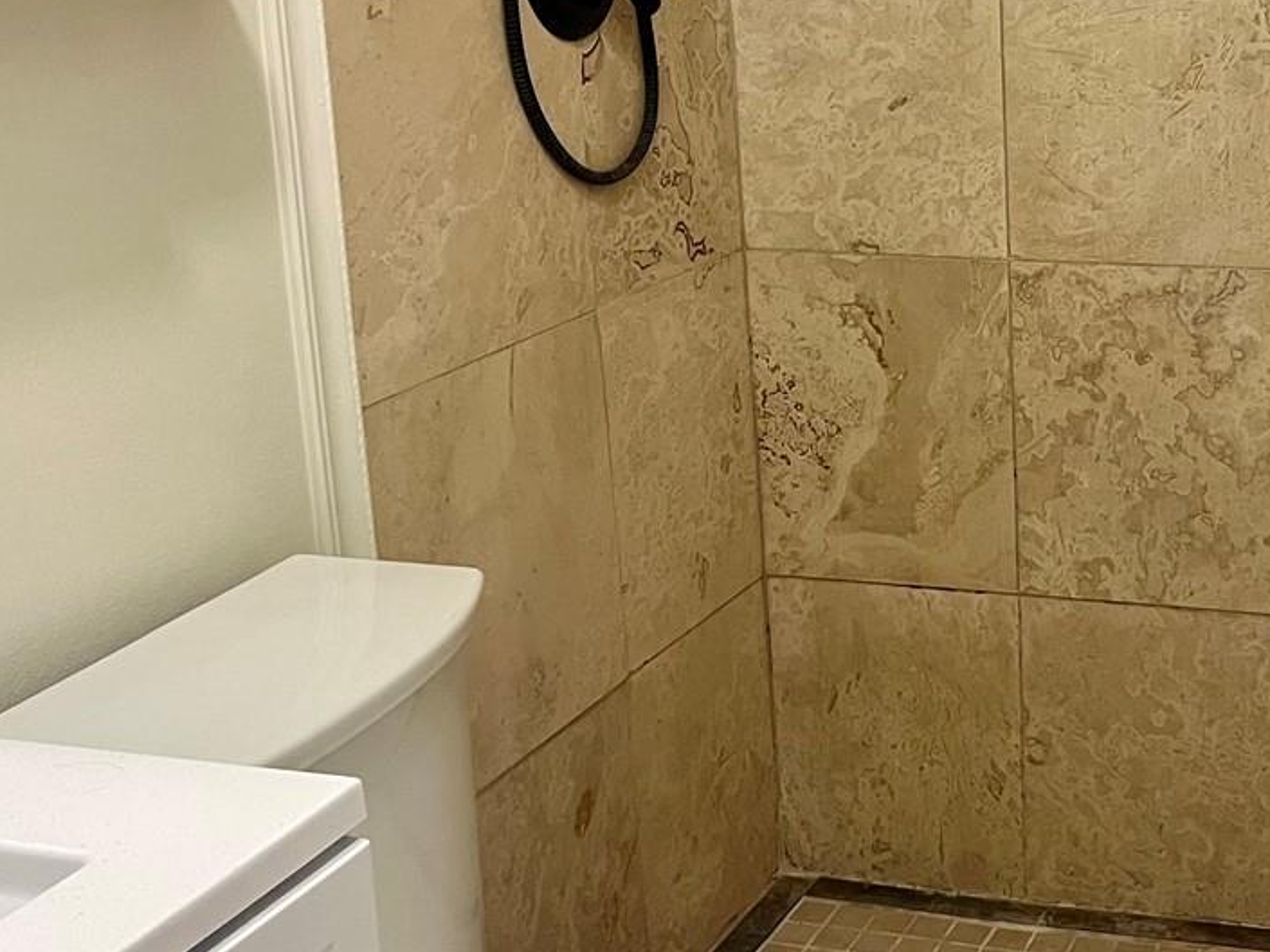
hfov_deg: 31.3
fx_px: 2165
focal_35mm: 59
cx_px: 1119
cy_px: 365
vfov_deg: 24.8
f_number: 1.5
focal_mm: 5.7
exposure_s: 1/60
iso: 160
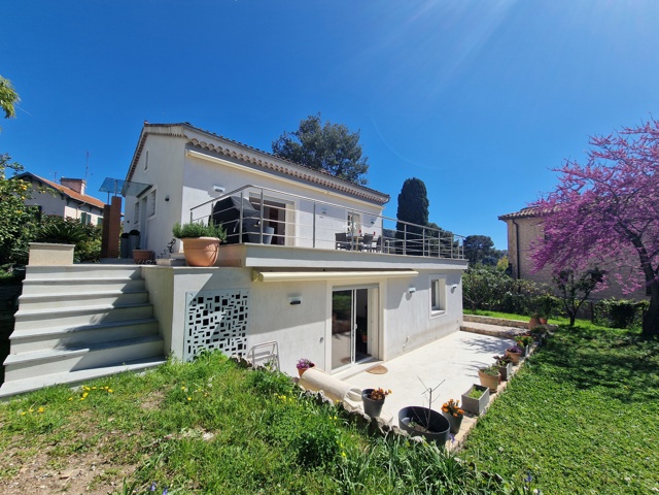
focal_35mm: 13
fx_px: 247
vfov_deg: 89.9
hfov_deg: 106.2
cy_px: 248
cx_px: 330
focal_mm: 2.2
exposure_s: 1/3032
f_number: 2.2
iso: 50
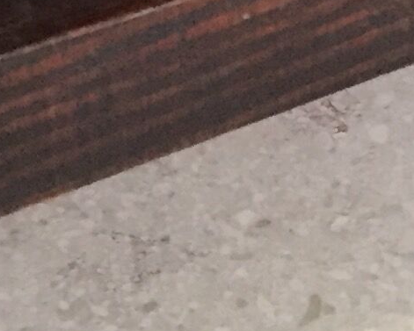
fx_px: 2402
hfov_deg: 9.8
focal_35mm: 196
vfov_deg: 7.8
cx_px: 332
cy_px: -155
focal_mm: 4.15
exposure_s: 1/17
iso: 400
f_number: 2.2
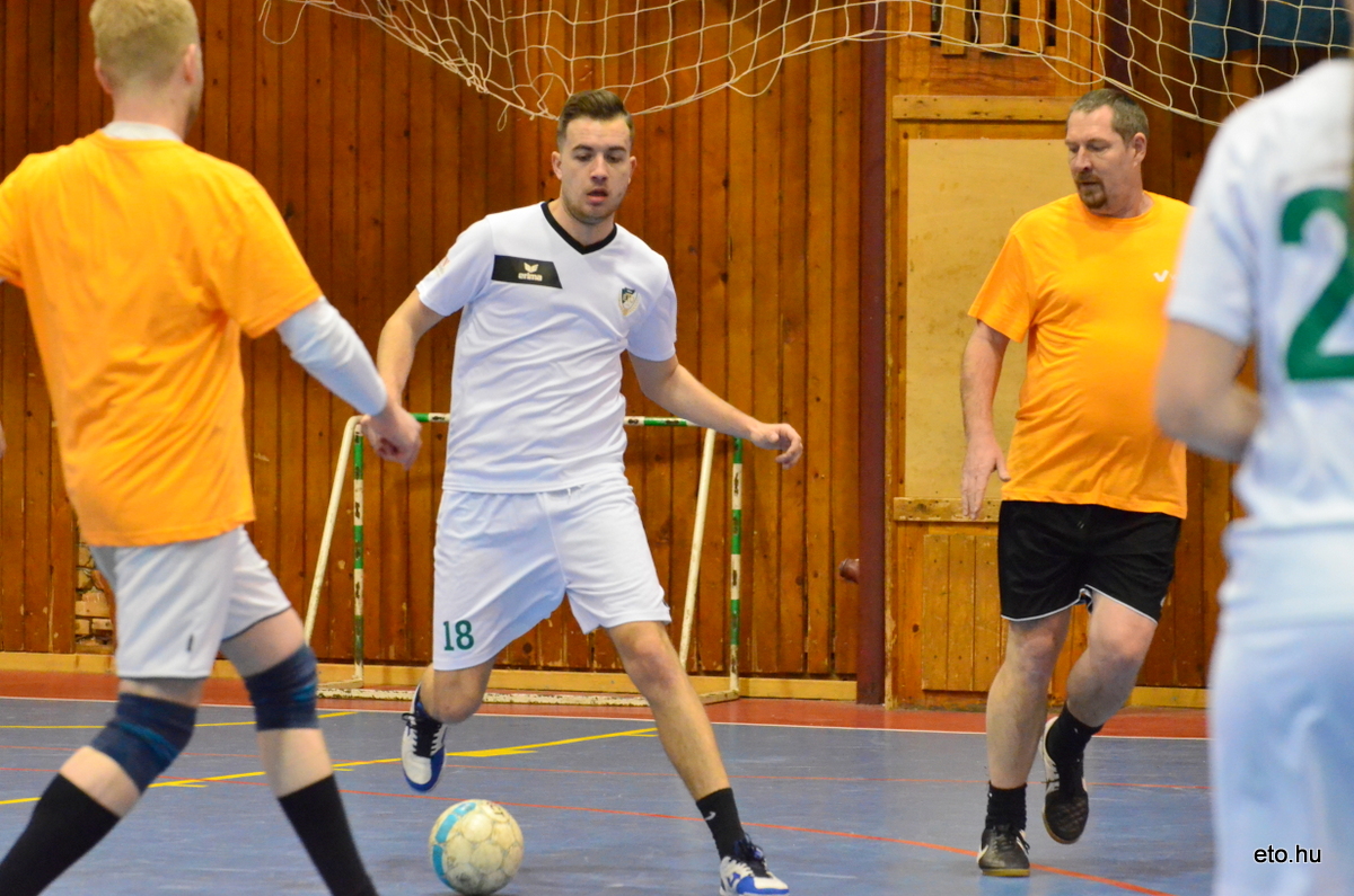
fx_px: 6869
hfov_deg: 11.3
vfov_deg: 7.5
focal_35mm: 183
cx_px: 677
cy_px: 448
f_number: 5
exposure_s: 1/640
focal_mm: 122
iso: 6400
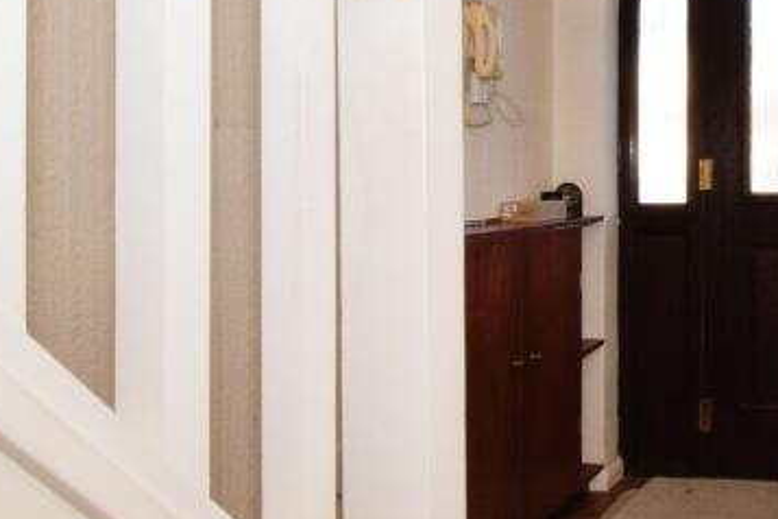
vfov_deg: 31.0
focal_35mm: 43
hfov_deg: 40.2
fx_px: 929
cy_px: 189
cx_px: 769
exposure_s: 1/60
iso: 1000
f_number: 14
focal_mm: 10
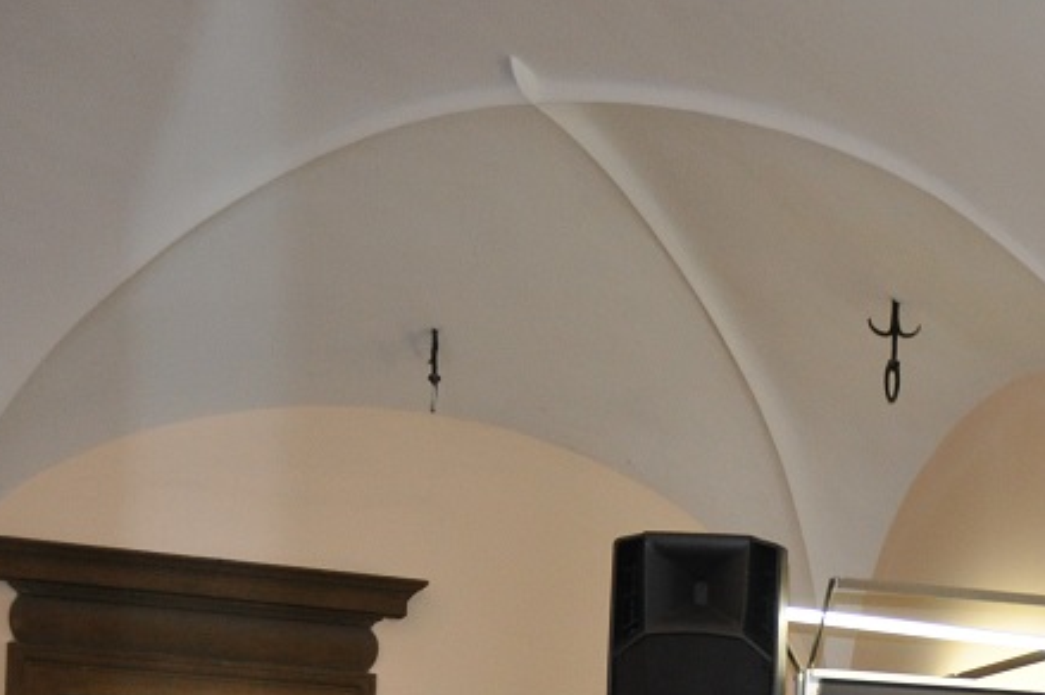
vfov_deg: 15.7
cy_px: 927
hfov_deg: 22.8
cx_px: 1259
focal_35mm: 82
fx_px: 2378
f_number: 3.5
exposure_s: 1/60
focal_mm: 20
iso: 800
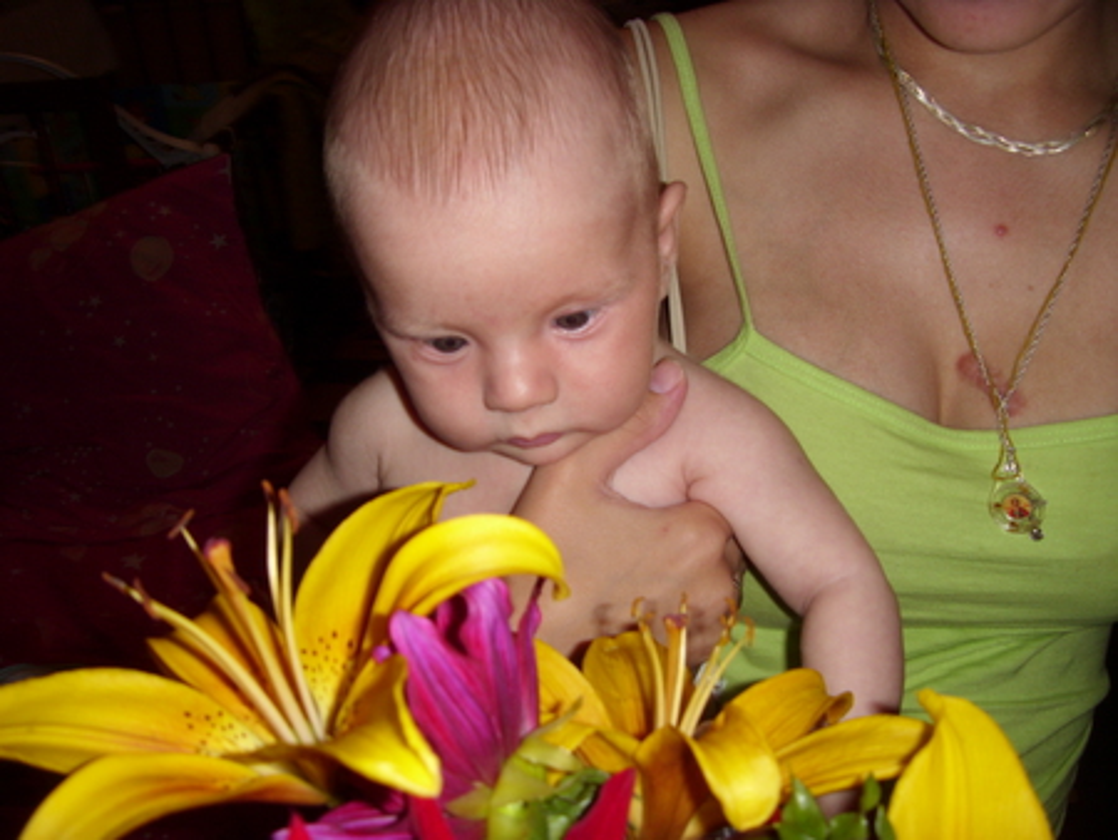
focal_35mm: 31
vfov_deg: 45.5
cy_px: 420
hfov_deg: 58.3
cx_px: 559
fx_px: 1002
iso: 50
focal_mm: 6.3
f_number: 3.5
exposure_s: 1/30
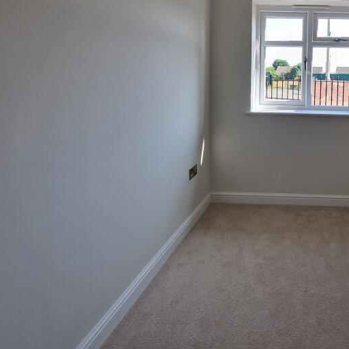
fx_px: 262
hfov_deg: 59.1
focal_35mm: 23
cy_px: 91
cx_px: 303
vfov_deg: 63.6
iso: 50
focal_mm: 2.2
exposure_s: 1/108
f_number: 2.2
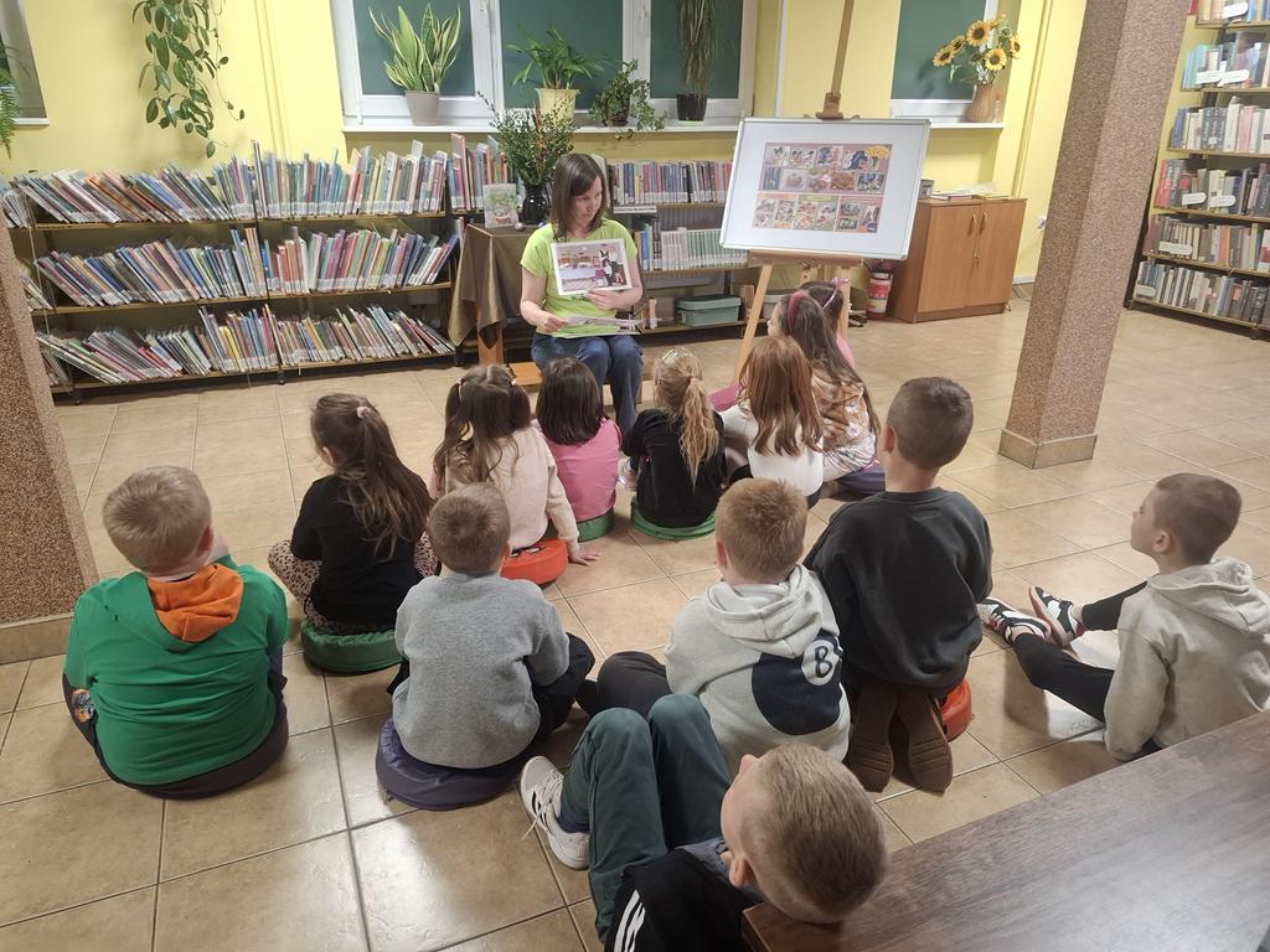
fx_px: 844
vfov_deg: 58.9
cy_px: 476
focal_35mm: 23
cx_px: 635
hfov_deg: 73.9
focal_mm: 5.54
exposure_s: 1/60
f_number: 1.8
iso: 250
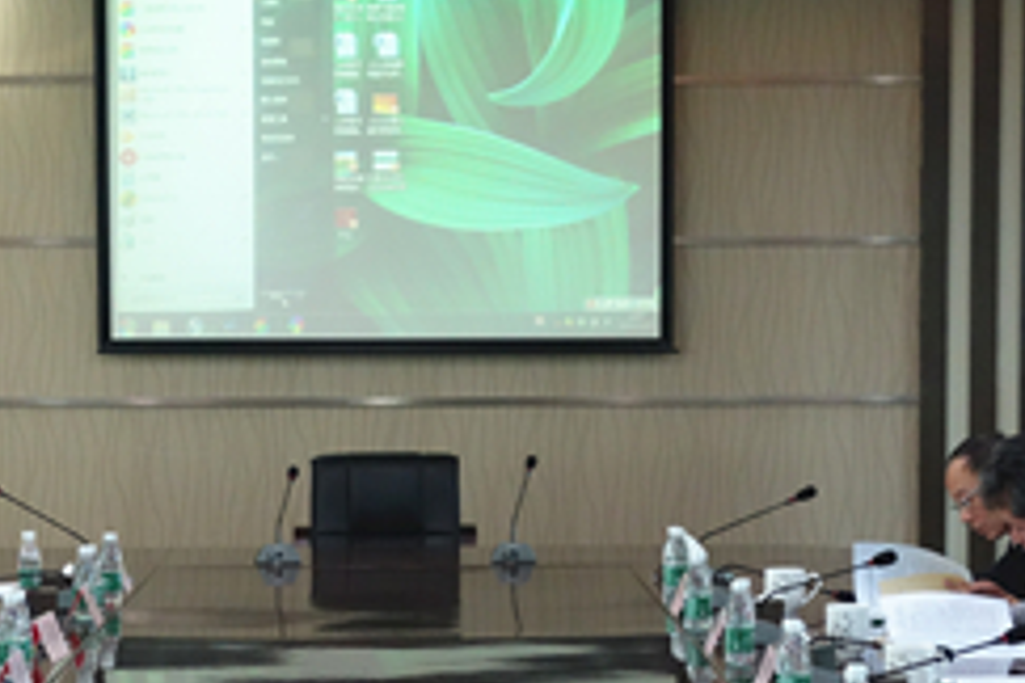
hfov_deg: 16.9
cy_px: 616
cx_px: 434
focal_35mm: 121
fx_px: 3445
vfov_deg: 11.3
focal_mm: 18.02
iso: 800
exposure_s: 1/40
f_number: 3.2
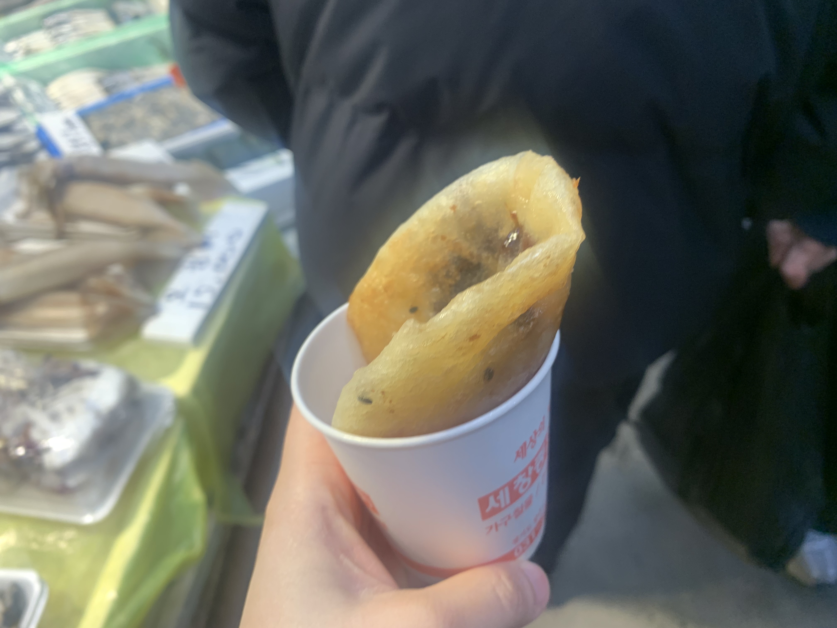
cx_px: 418
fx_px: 629
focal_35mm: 26
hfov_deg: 67.3
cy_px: 314
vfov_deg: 53.1
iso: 64
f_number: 1.8
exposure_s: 1/120
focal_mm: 4.25
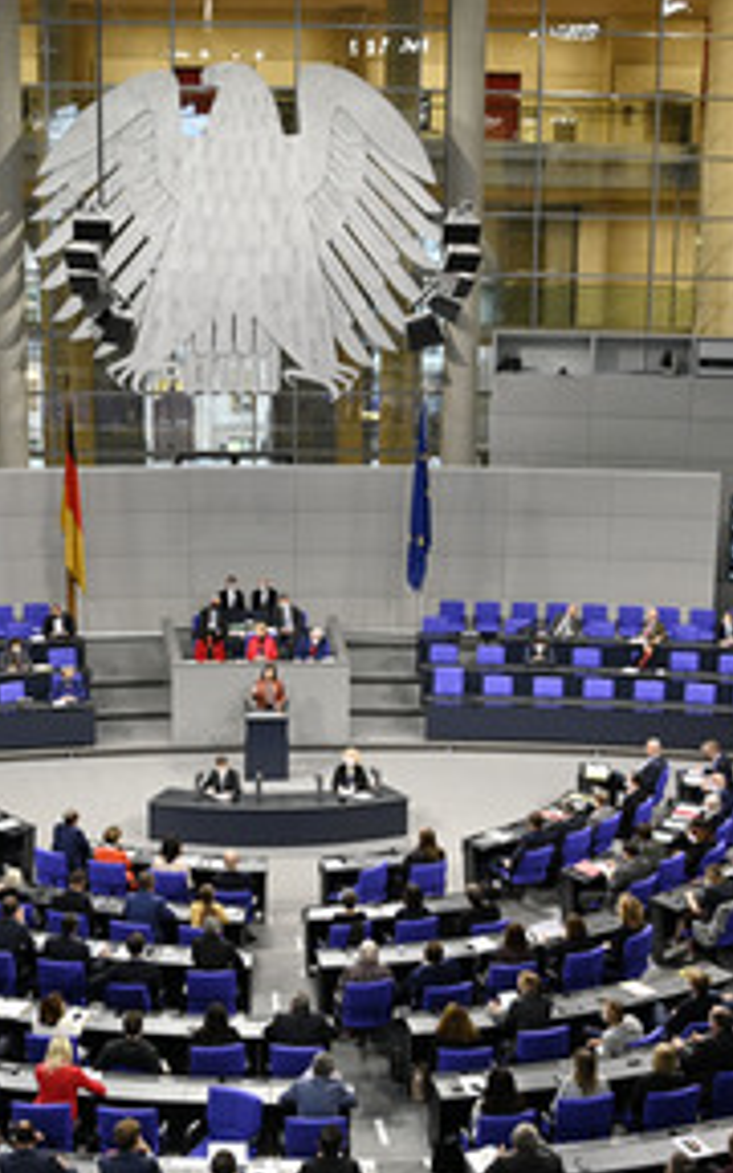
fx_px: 1630
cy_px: 591
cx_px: 295
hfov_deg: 25.3
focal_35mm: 51
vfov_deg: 39.6
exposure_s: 1/125
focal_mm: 32
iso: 3200
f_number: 4.5
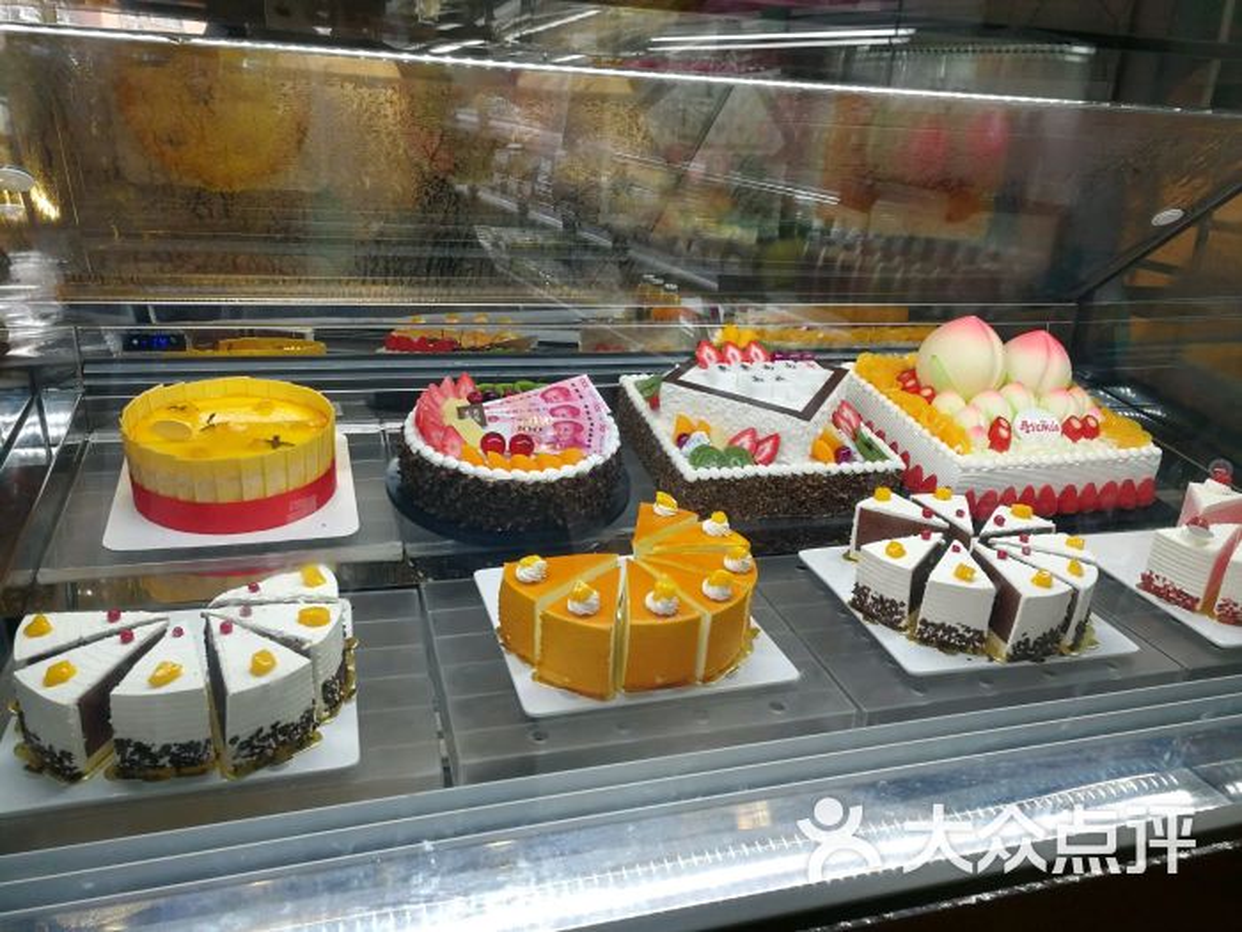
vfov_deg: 51.4
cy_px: 466
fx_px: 969
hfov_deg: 65.3
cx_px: 621
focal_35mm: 27
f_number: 2.2
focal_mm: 3.95
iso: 125
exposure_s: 1/100
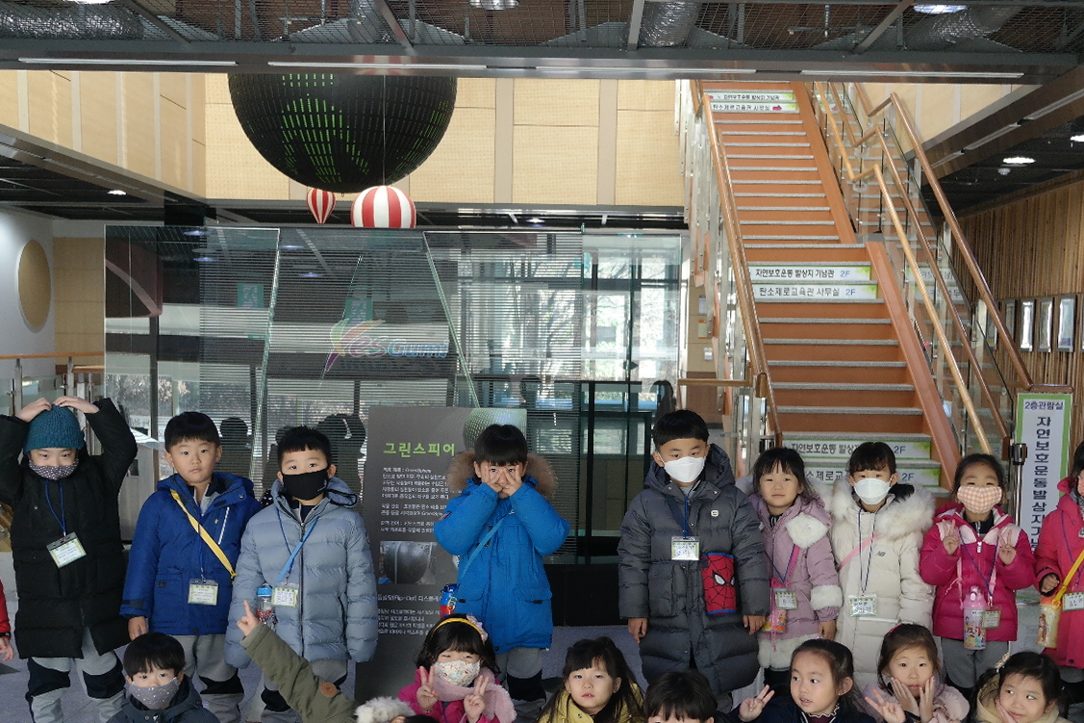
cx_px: 561
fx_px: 1385
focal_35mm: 46
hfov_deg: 42.7
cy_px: 507
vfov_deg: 28.9
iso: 400
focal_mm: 20
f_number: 3.5
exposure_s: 1/40
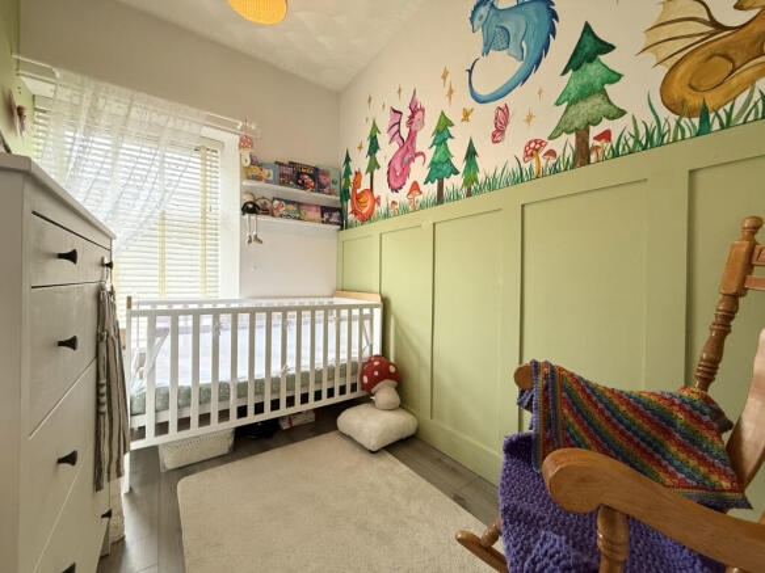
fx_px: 309
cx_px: 382
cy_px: 286
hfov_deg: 102.1
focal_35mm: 14
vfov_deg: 85.7
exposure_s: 1/100
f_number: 2.2
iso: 160
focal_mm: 2.22
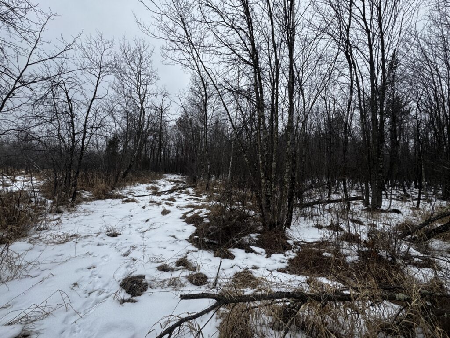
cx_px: 225
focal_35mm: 14
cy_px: 169
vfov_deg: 85.7
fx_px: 182
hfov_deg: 102.1
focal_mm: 2.22
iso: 40
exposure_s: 1/278
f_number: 2.2
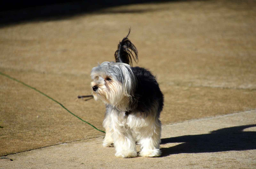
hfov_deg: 3.4
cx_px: 128
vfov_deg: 2.3
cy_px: 84
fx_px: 4257
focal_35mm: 600
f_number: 6.3
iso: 500
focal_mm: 400
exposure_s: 1/2500
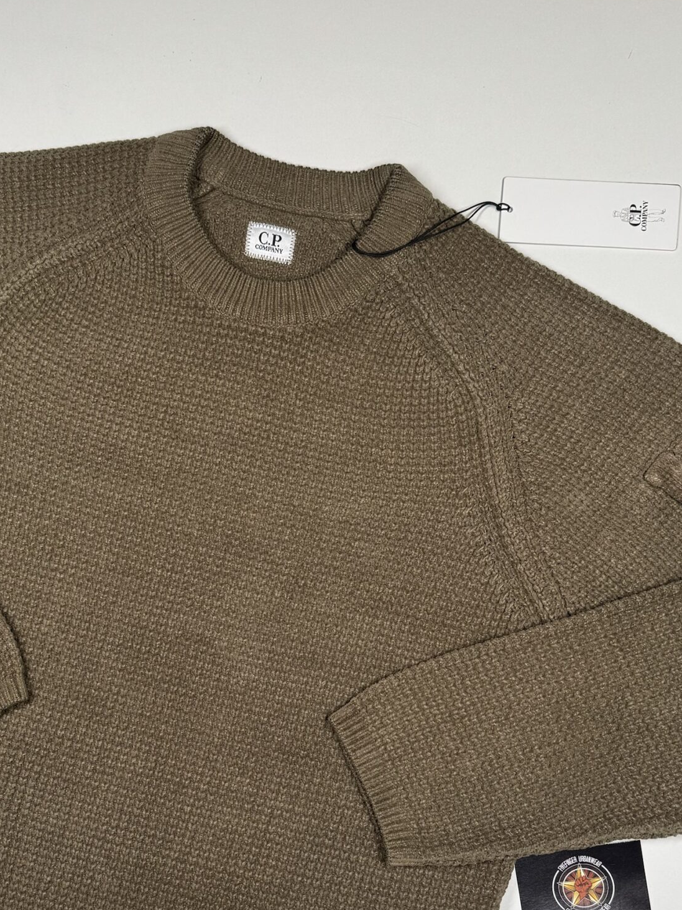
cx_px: 285
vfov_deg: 44.1
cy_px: 608
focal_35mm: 42
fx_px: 1103
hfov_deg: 34.3
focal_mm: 6.76
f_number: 1.78
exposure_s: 1/121
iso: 50
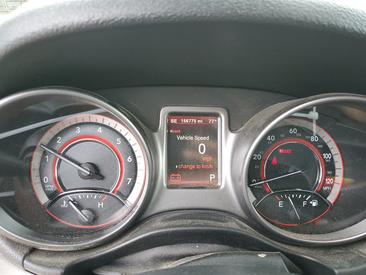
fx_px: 275
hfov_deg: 67.3
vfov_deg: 53.1
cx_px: 183
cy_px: 138
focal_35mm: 26
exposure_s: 1/120
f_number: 1.5
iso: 95
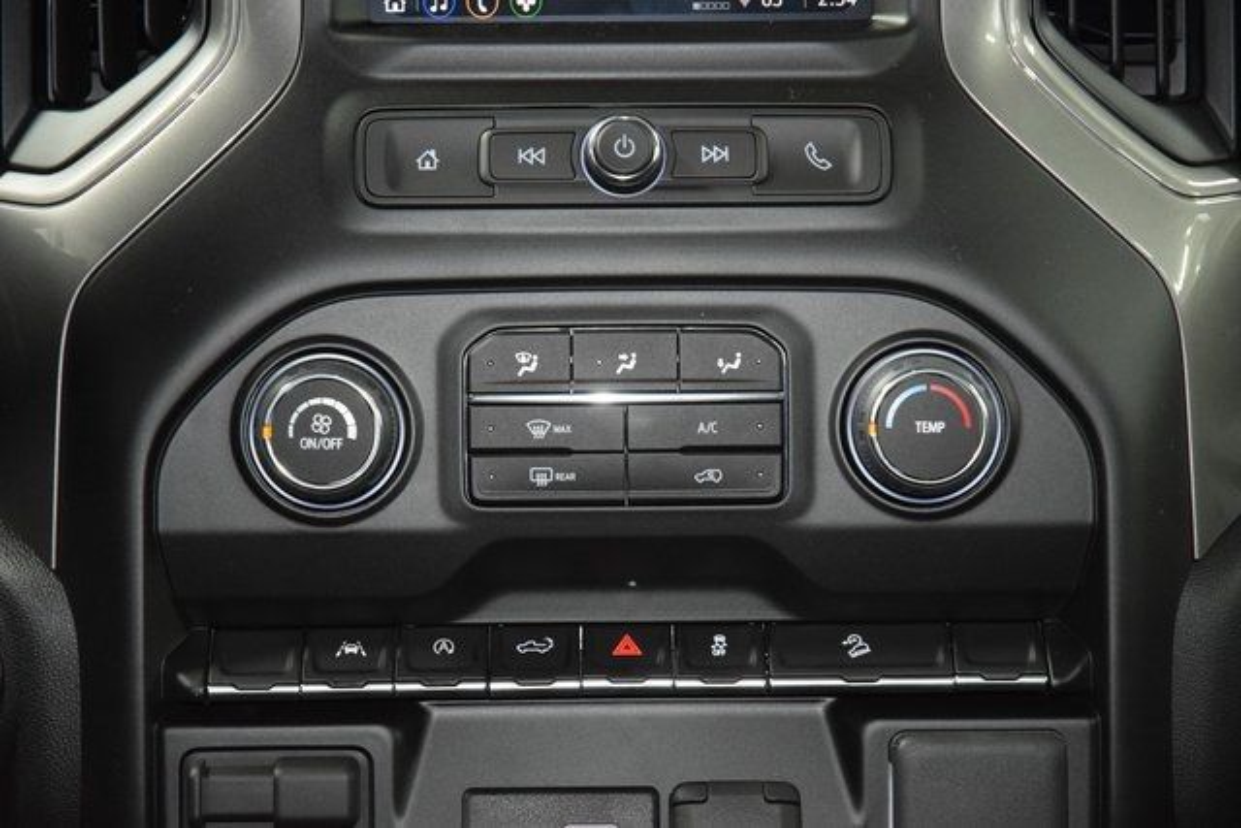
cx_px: 620
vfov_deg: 13.0
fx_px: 3620
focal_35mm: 105
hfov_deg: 19.5
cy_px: 414
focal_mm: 70
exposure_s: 1/40
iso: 3200
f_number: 4.5
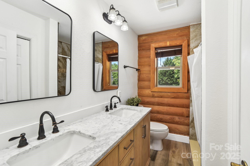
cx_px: 125
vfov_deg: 77.3
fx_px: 104
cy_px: 83
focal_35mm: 15
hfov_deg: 100.4
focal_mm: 15
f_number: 11
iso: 100
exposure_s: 1/25
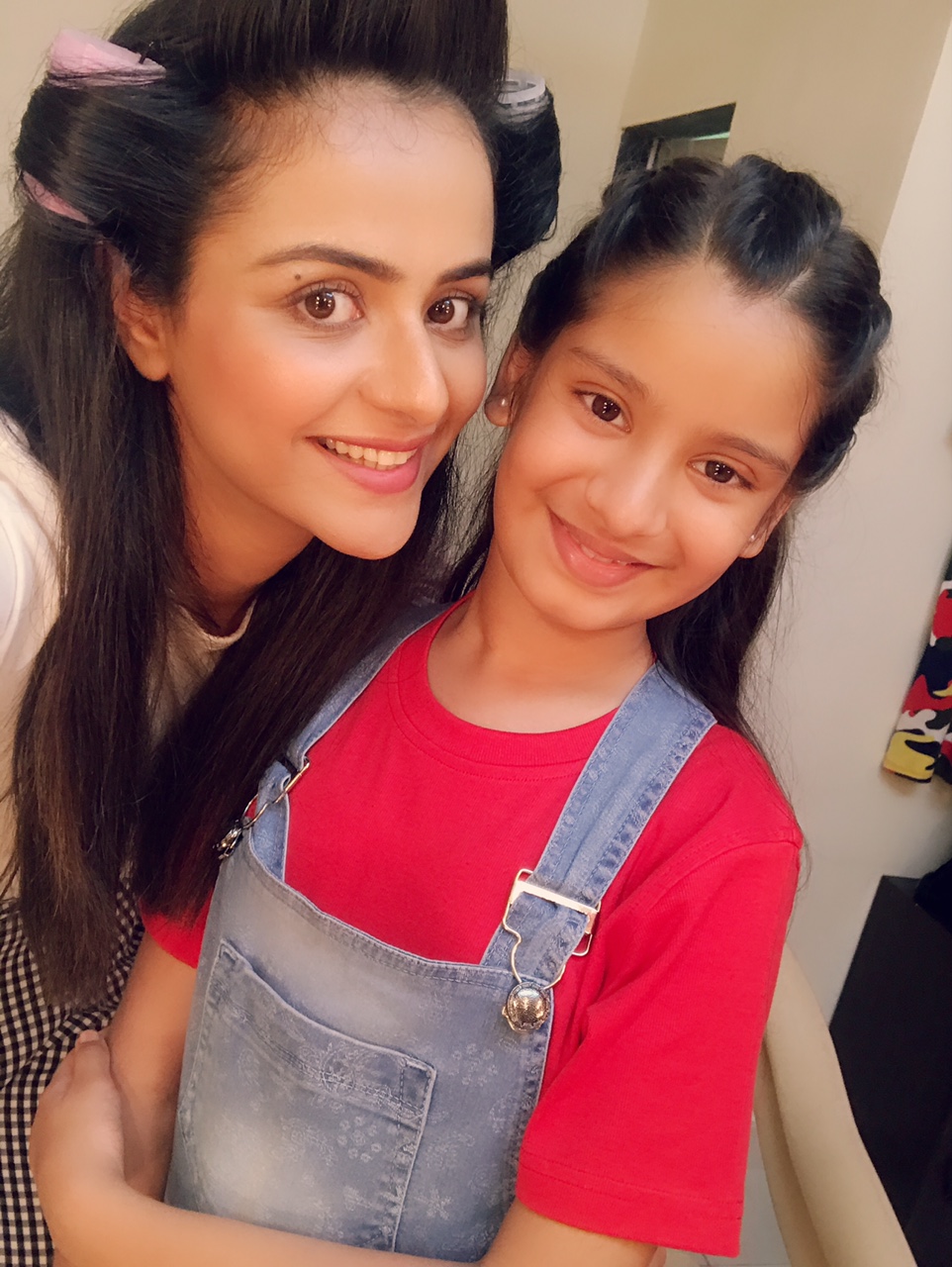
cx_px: 476
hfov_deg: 44.2
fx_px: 1172
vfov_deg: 56.8
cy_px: 634
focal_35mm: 32
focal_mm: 2.87
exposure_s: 1/33
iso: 100
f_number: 2.2
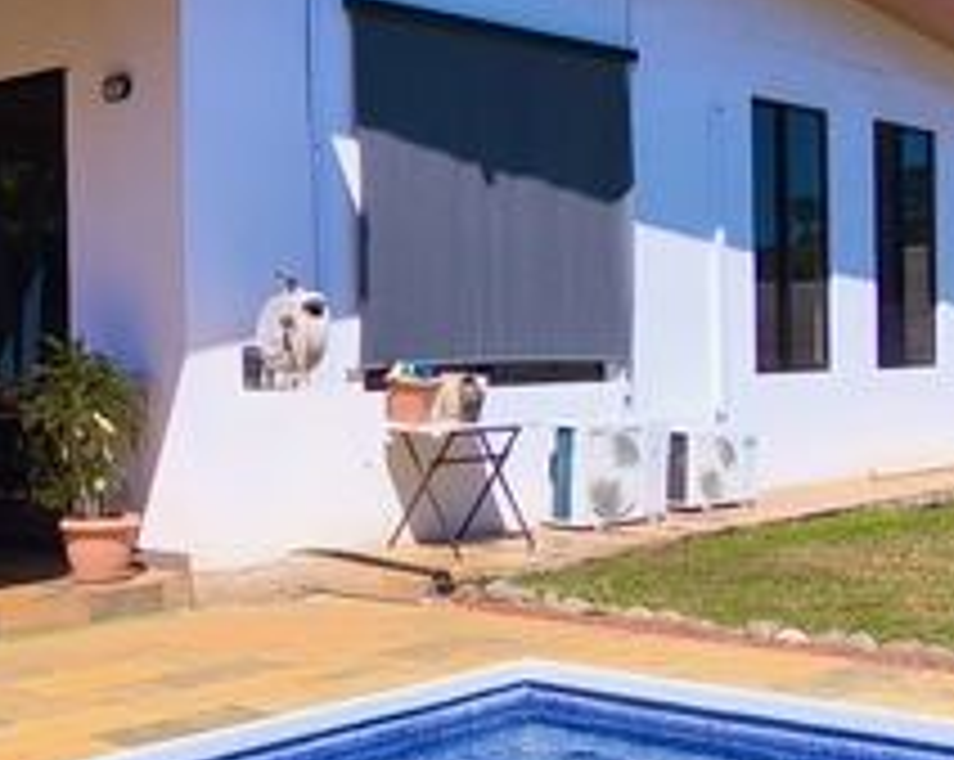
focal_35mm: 59
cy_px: 378
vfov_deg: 25.8
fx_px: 1664
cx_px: 450
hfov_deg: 32.0
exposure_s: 1/1972
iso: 50
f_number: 2.2
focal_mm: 1.65
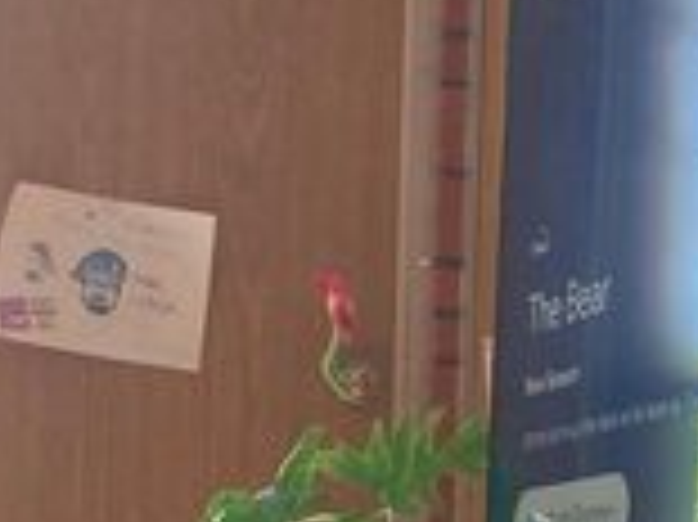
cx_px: 946
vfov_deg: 11.1
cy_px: 675
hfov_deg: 14.4
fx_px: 2619
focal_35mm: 130
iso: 80
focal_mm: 3.99
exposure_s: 1/120
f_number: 1.8
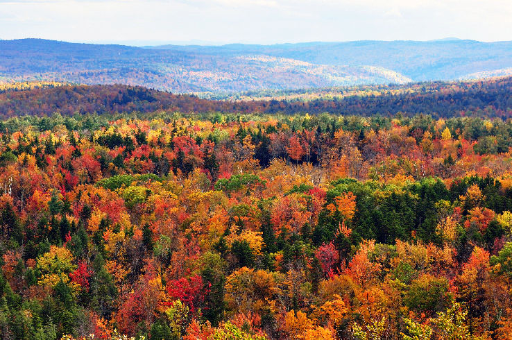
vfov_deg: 10.7
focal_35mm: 128
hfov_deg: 16.1
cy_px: 170
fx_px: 1811
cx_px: 256
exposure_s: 1/125
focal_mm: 85
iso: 200
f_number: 9
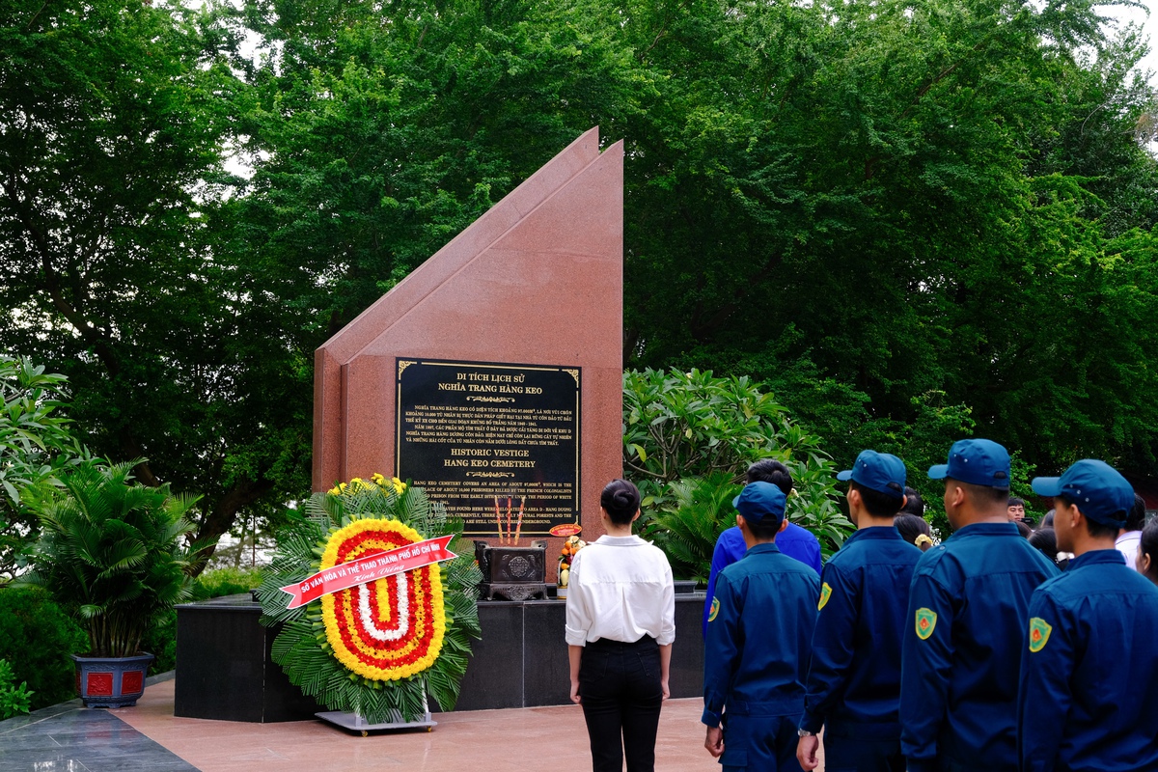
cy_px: 386
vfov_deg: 29.9
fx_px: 1447
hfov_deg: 43.6
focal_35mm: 45
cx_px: 579
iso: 250
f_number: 3.2
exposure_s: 1/160
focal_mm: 30.2
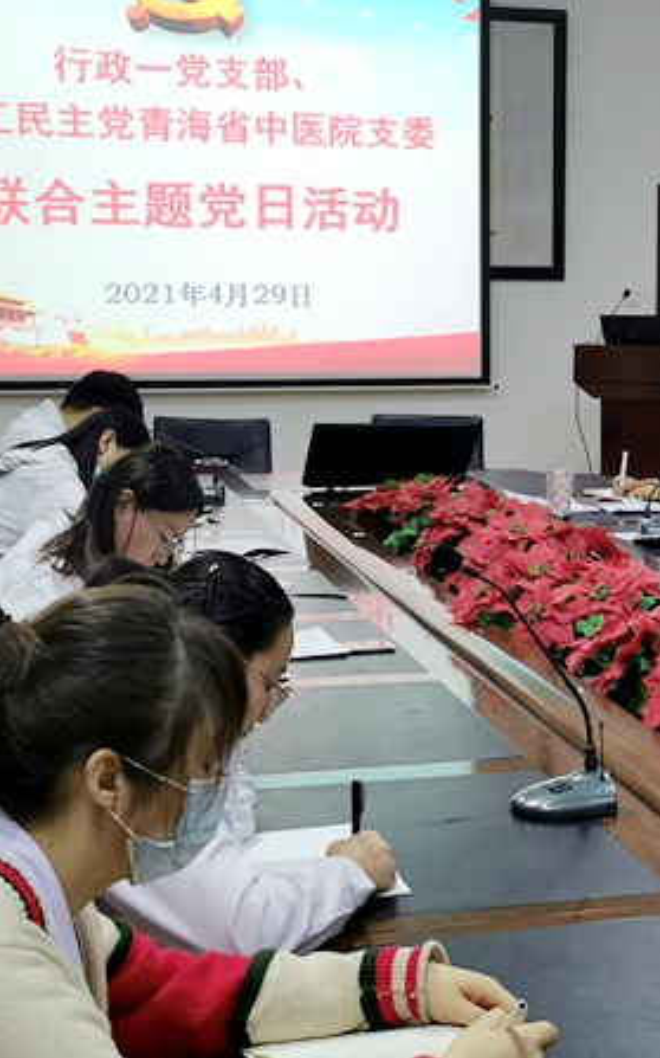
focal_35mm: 64
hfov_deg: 19.9
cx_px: 594
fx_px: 1844
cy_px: 530
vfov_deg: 32.0
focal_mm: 5.56
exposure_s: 1/60
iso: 125
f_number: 1.6
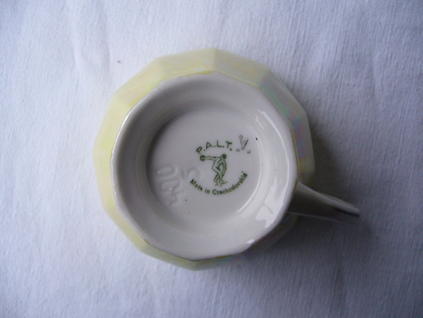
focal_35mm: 35
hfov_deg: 52.6
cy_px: 159
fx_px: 428
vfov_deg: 40.7
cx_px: 212
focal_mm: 5.8
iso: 80
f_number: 2.8
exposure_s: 1/8
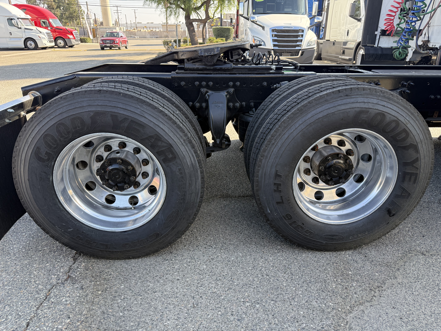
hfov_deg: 71.6
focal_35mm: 24
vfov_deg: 56.8
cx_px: 220
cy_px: 166
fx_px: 306
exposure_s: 1/464
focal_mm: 6.76
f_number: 1.78
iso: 100
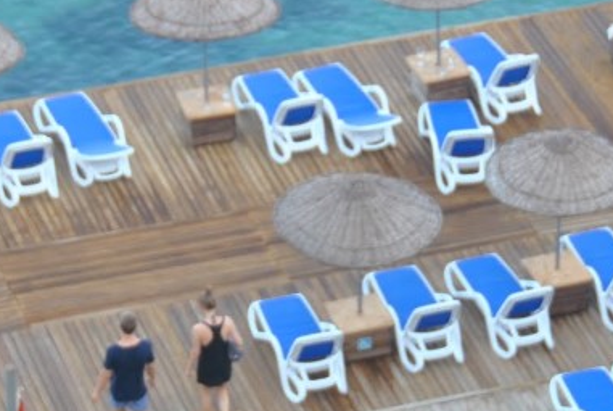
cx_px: 308
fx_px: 4236
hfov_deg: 8.3
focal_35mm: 249
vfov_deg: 5.5
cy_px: 274
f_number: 5
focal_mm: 55
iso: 200
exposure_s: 1/100
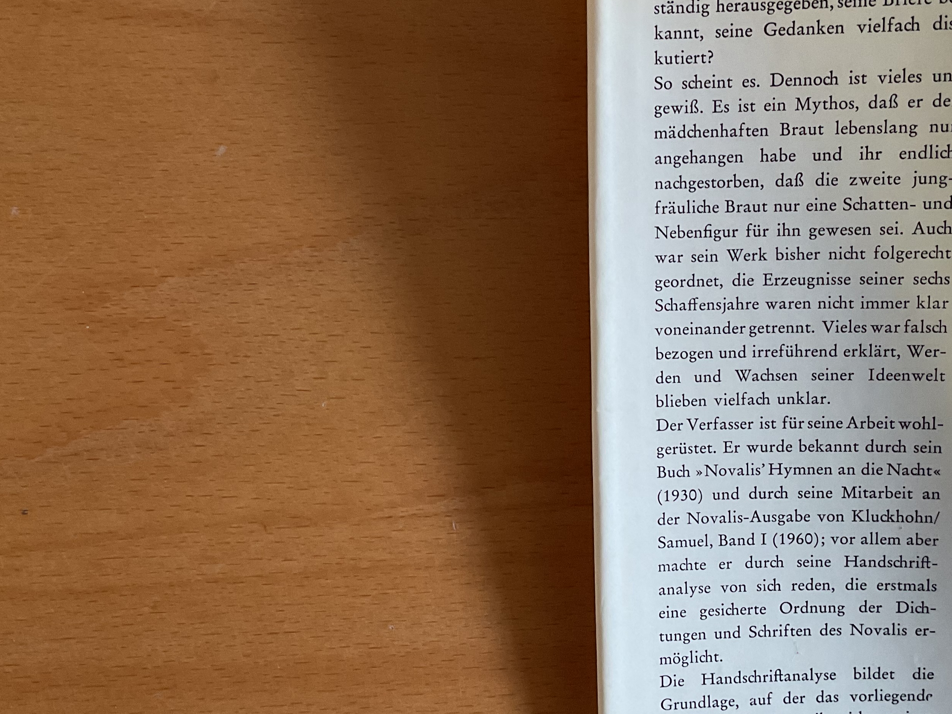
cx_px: 530
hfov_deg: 40.4
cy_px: 353
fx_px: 1293
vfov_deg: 30.9
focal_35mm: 47
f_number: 1.8
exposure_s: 1/60
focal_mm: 3
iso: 100
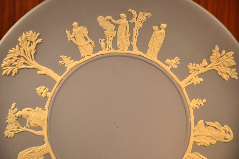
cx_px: 120
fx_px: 1044
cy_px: 80
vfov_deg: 8.7
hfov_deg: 13.1
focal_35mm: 158
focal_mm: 105
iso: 250
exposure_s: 1/125
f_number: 6.7
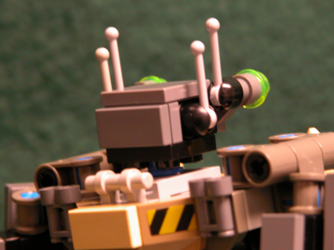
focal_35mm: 280
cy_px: 125
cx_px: 167
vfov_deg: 5.3
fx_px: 2702
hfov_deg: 7.1
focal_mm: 71.2
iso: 400
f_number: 5.3
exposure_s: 1/3.3
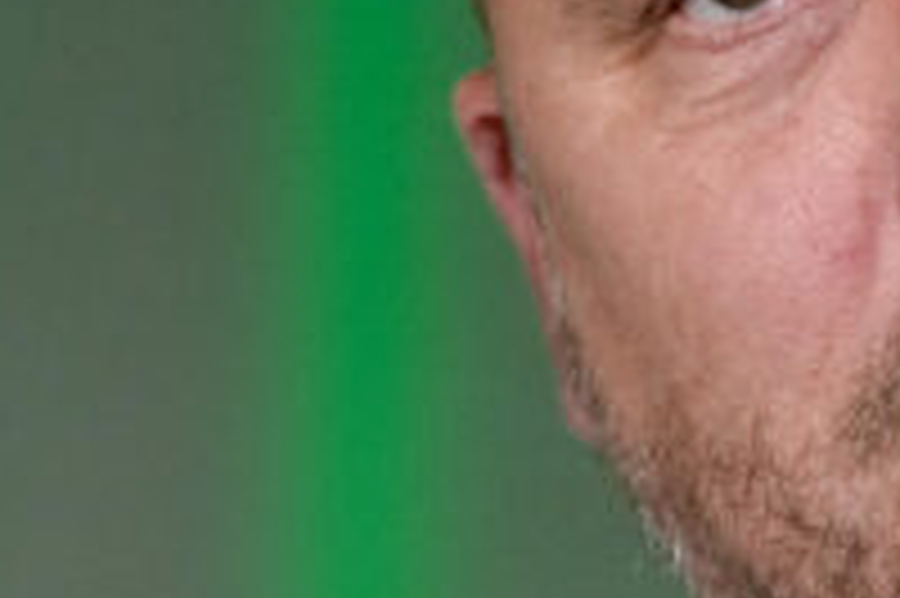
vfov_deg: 1.3
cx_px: 1071
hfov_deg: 1.9
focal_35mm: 1082
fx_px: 27027
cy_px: 189
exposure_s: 1/100
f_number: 3.5
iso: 2000
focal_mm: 200
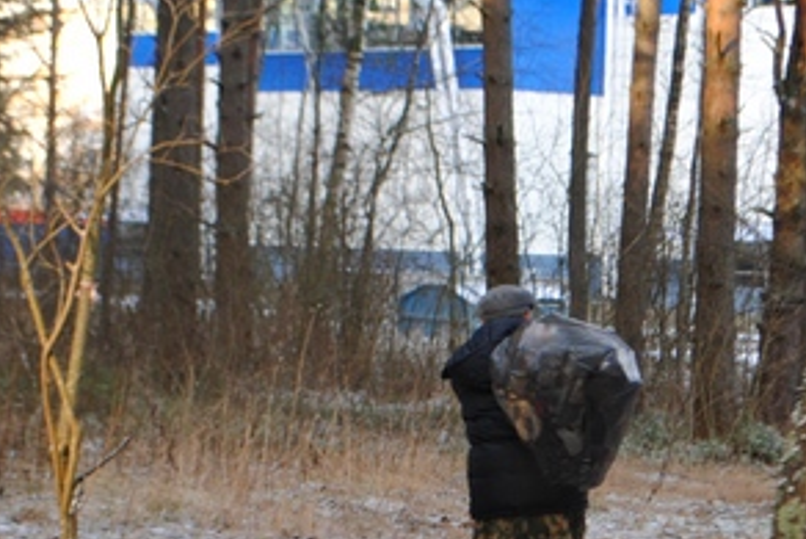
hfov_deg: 13.0
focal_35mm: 158
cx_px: 453
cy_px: 528
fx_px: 3539
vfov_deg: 8.7
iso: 200
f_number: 5.6
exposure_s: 1/50
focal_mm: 48
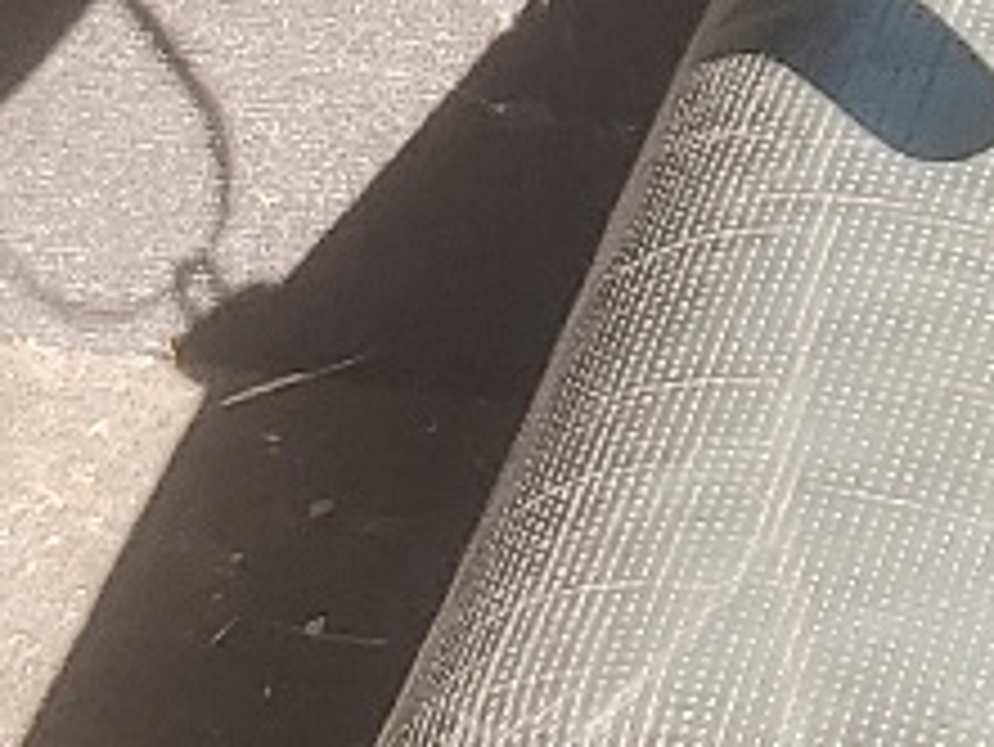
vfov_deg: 7.8
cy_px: -351
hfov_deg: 10.2
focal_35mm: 188
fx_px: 5401
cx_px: 1372
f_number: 1.5
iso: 50
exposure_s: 1/417
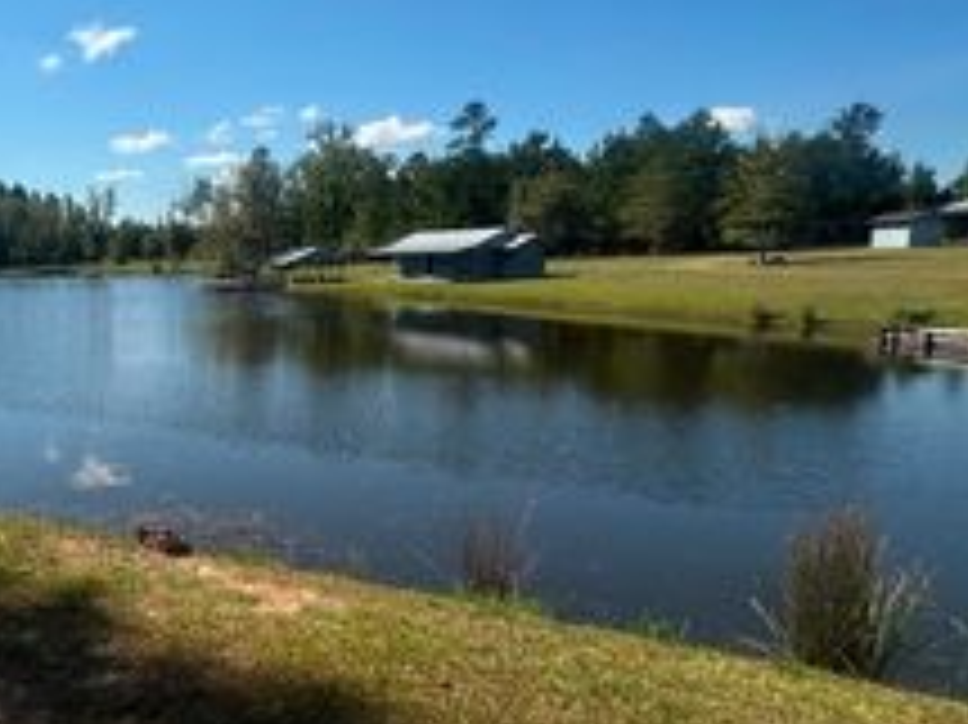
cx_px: 70
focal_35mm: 28
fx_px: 783
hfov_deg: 54.0
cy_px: 326
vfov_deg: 49.6
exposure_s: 1/2882
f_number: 2.2
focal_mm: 2.22
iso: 50
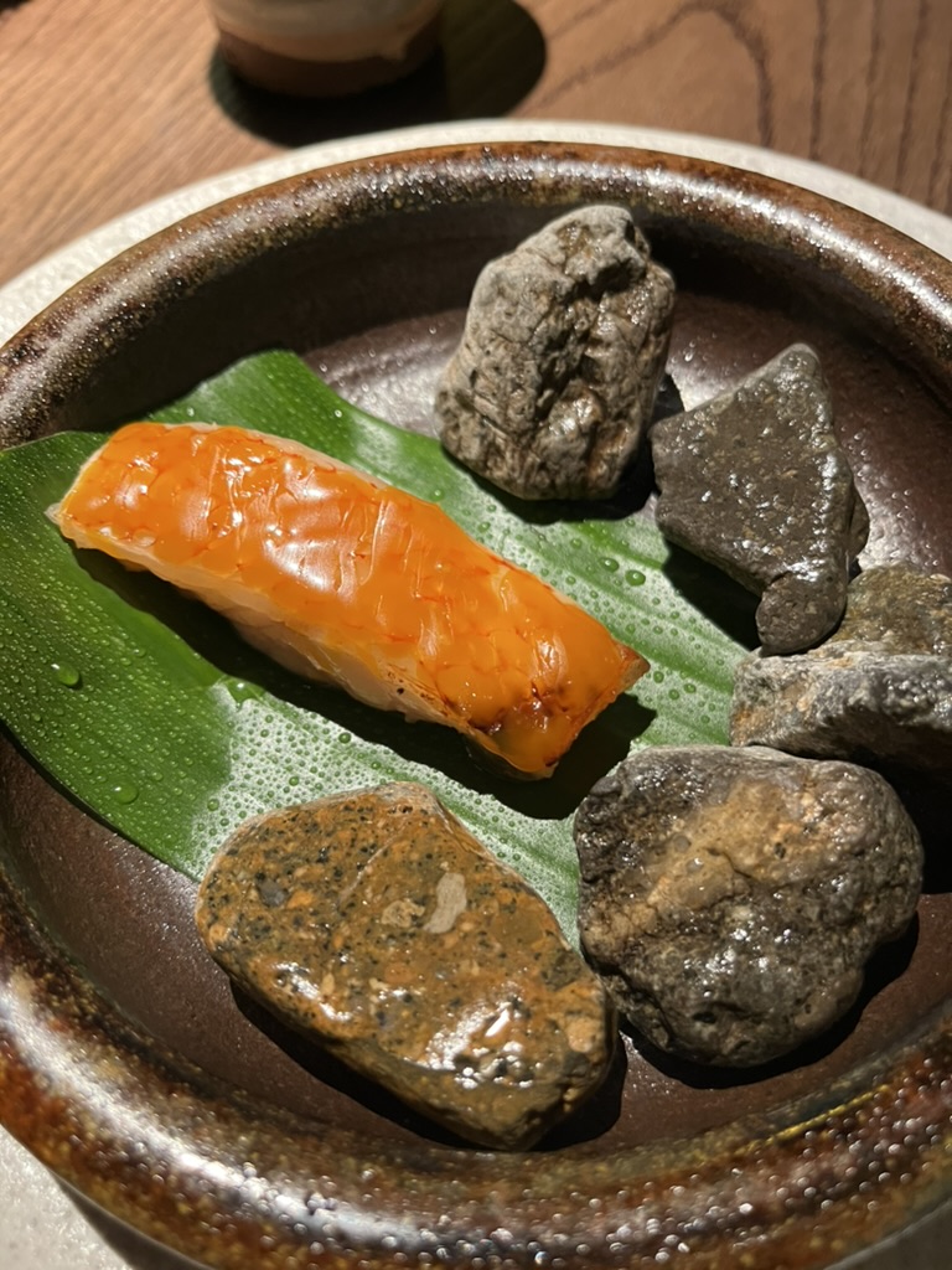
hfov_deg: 53.1
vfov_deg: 67.3
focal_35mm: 26
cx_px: 476
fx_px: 953
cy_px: 635
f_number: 1.6
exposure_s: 1/40
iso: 500
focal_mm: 5.1
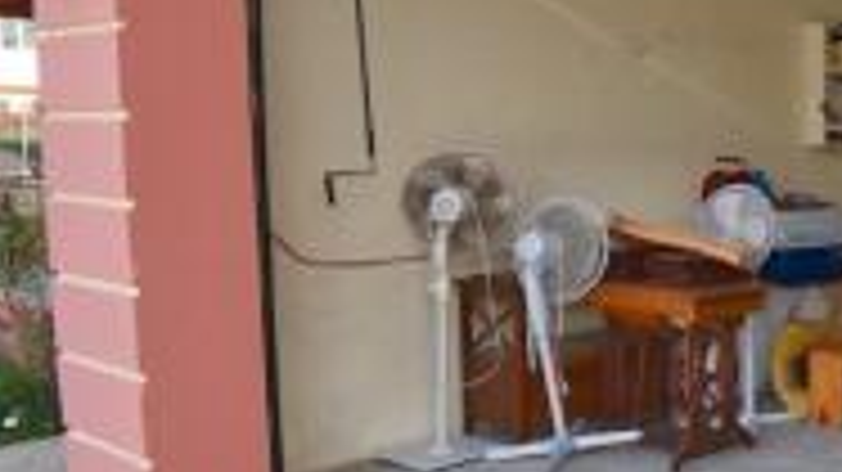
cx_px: 1067
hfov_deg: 35.9
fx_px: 893
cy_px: 232
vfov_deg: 29.7
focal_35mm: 40
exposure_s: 1/125
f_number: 5.6
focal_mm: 10
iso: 100
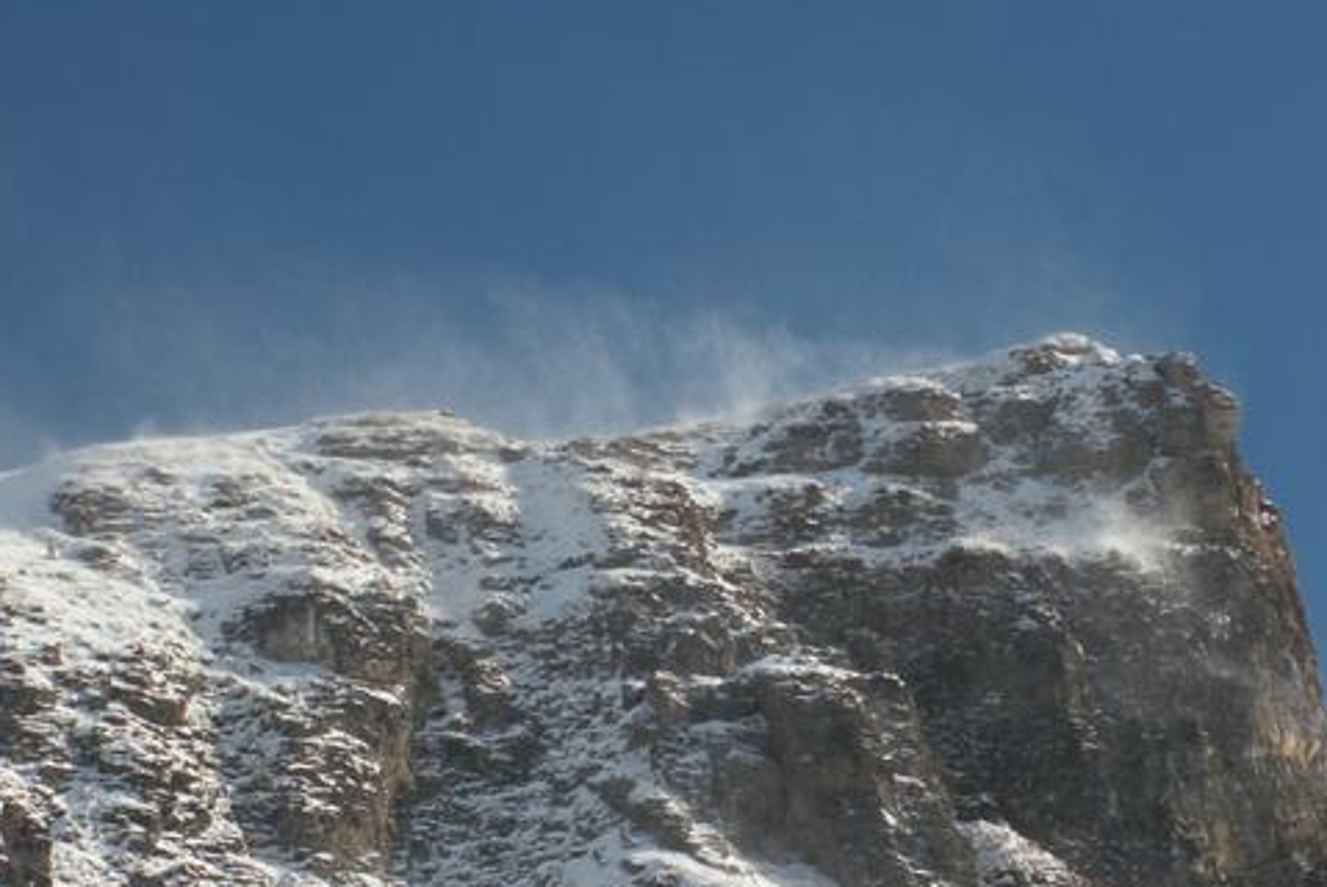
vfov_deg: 9.2
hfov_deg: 13.7
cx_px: 809
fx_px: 5532
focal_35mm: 150
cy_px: 463
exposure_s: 1/250
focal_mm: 17.72
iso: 50
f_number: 8
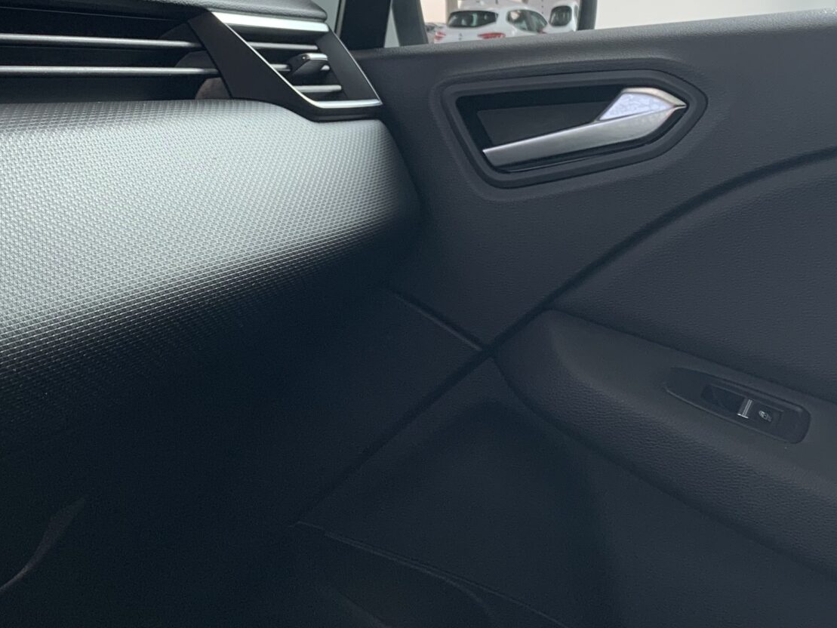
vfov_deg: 24.0
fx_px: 1451
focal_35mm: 60
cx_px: 313
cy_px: 109
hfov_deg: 32.0
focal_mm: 4.25
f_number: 1.8
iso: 32
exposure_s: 1/109
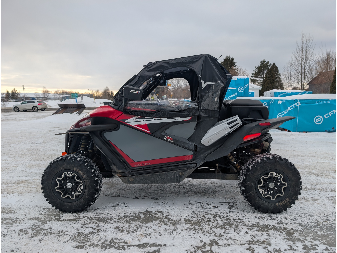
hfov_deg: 71.6
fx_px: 234
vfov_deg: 56.8
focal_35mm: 24
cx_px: 168
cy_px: 126
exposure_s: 1/445
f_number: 1.68
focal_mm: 6.9
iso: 22
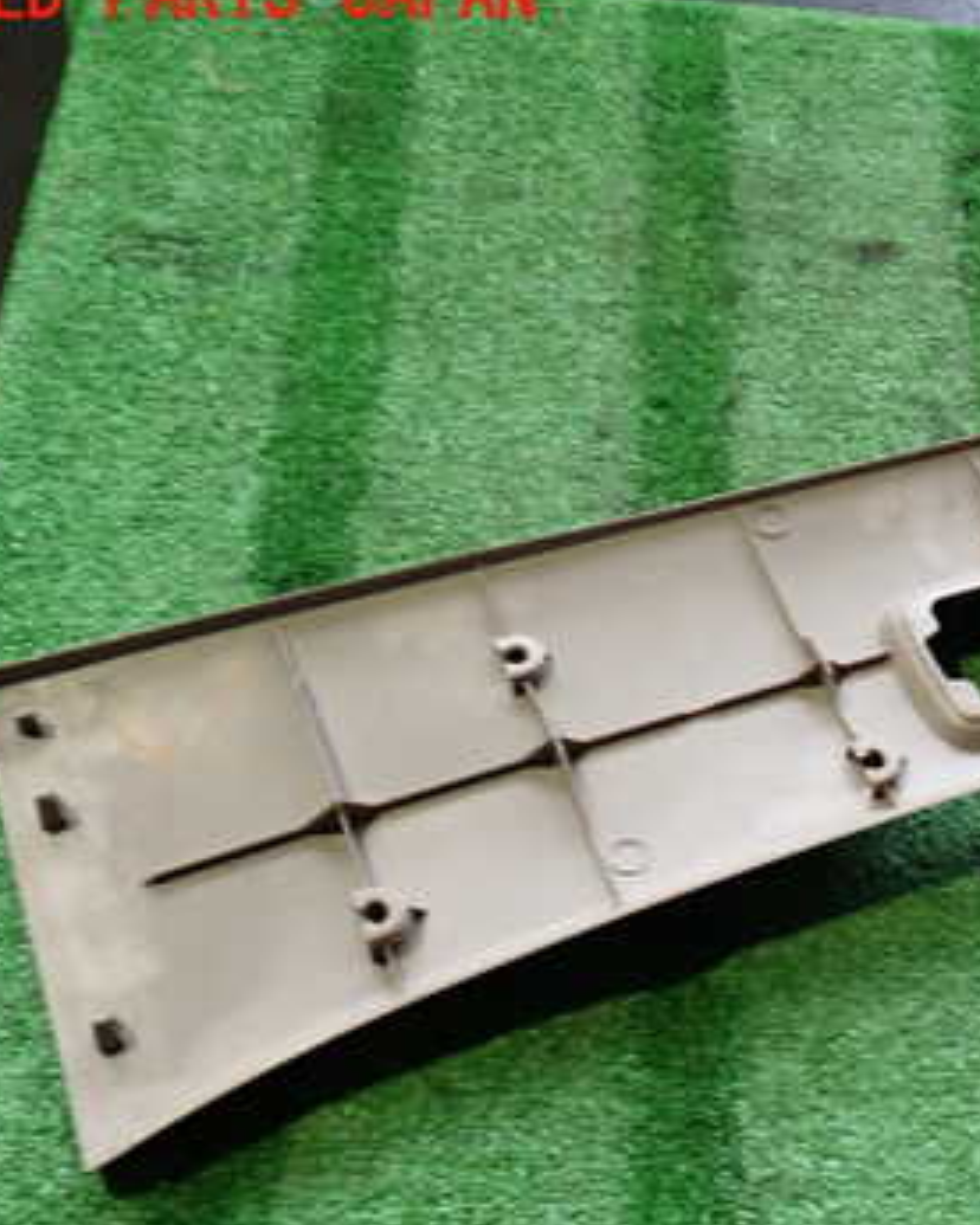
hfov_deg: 28.1
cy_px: 749
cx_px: 955
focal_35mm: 51
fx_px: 1849
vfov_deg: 36.5
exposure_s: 1/30
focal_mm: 5.4
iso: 200
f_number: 2.3
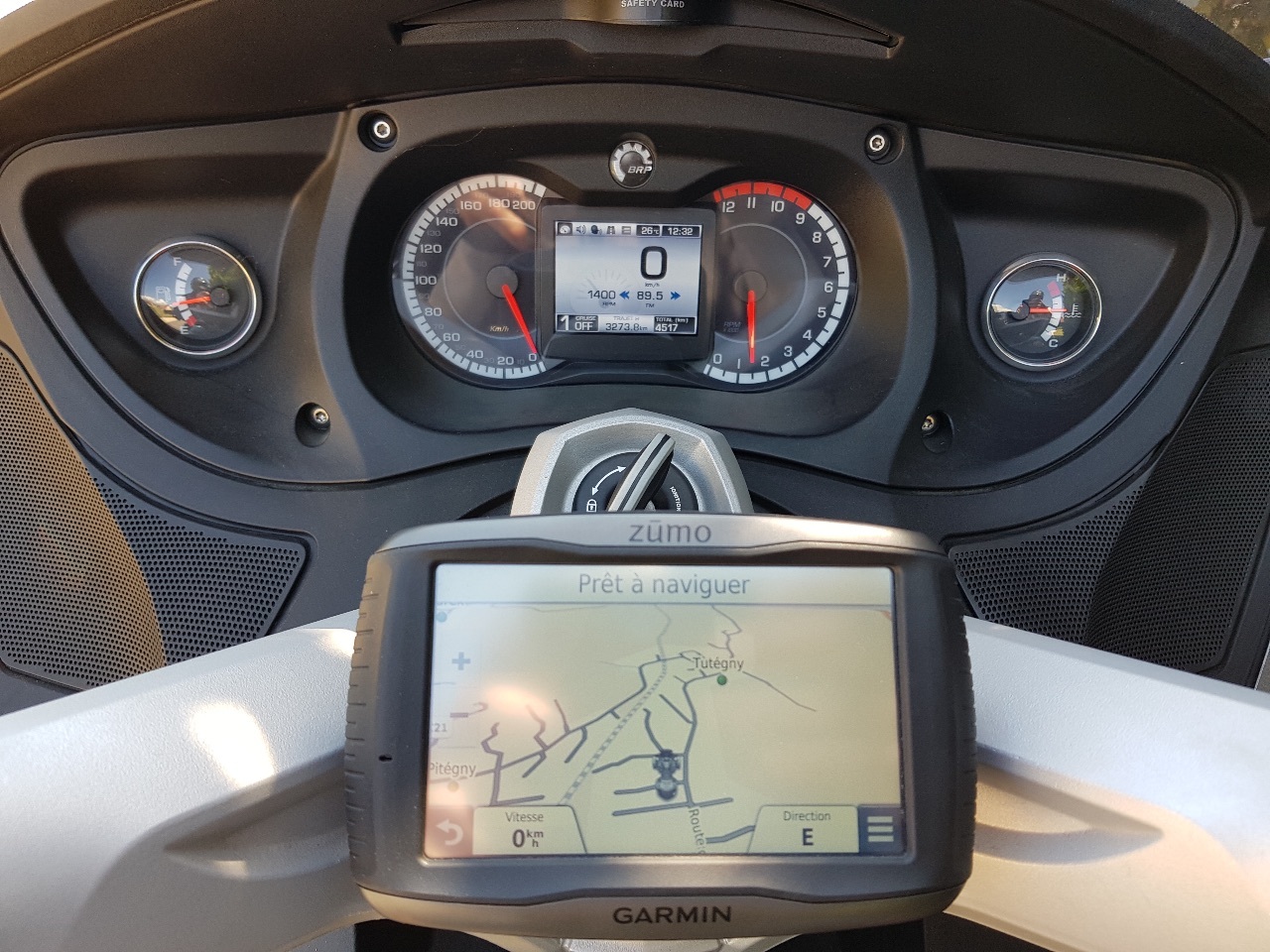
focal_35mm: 26
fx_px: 954
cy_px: 476
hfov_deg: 67.3
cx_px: 635
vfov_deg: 53.1
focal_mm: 4.2
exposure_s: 1/147
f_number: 1.7
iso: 40
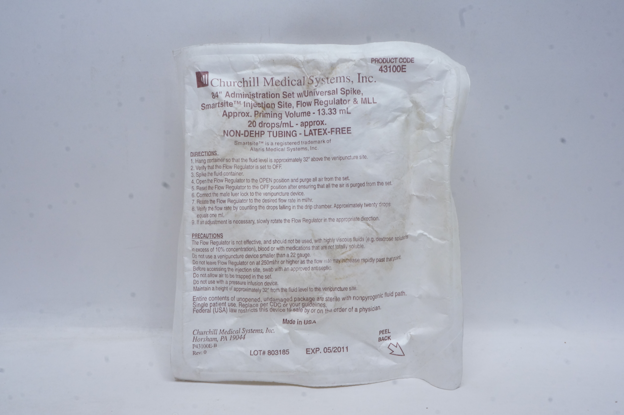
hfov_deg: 51.3
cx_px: 312
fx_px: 649
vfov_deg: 35.4
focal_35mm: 38
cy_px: 208
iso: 800
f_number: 20
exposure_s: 1/10
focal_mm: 25
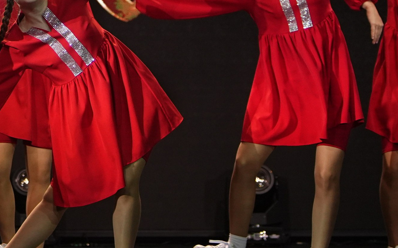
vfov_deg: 4.6
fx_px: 3058
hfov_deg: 7.4
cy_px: -86
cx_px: -90
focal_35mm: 282
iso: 1600
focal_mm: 90
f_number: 2.8
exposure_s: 1/400
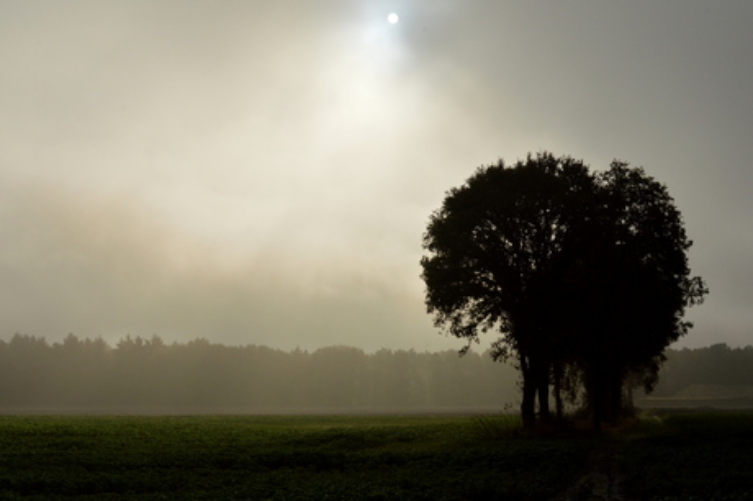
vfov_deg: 29.8
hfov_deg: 43.6
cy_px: 250
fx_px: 941
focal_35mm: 45
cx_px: 376
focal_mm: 30
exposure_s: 1/1000
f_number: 16
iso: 400
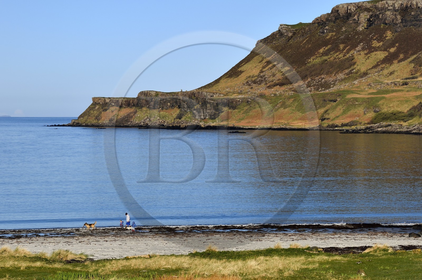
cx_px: 211
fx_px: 1815
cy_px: 140
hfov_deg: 13.3
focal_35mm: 155
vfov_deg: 8.8
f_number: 16
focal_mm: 155
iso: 200
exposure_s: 1/250
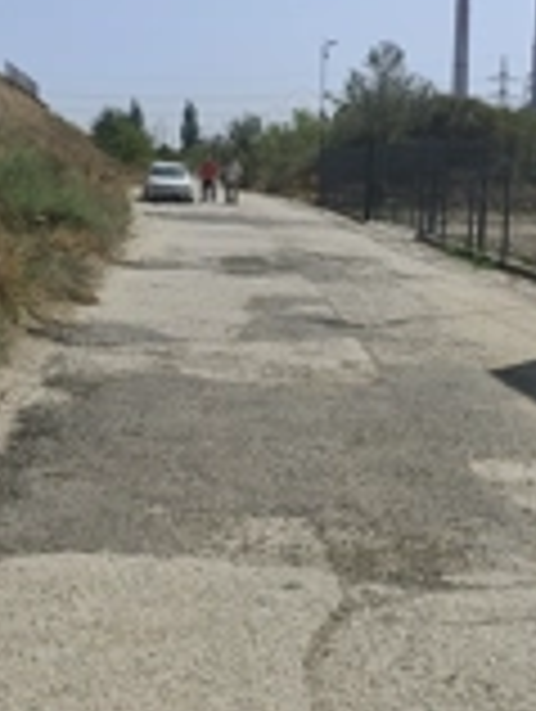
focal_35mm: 58
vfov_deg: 33.0
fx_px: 1194
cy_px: 268
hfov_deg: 25.2
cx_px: 333
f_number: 1.8
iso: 64
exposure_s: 1/3915
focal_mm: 6.06
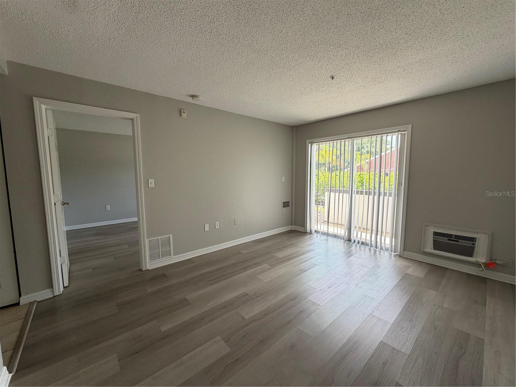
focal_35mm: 14
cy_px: 194
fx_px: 209
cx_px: 258
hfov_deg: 102.1
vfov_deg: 85.7
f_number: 2.2
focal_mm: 2.22
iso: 64
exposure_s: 1/121
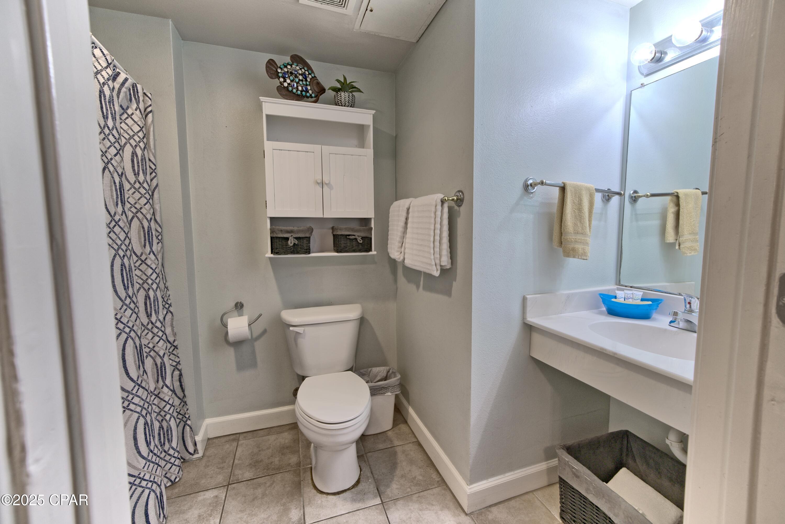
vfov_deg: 81.2
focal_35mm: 14
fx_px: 305
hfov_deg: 104.2
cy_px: 262
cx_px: 392
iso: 500
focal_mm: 14
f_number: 8
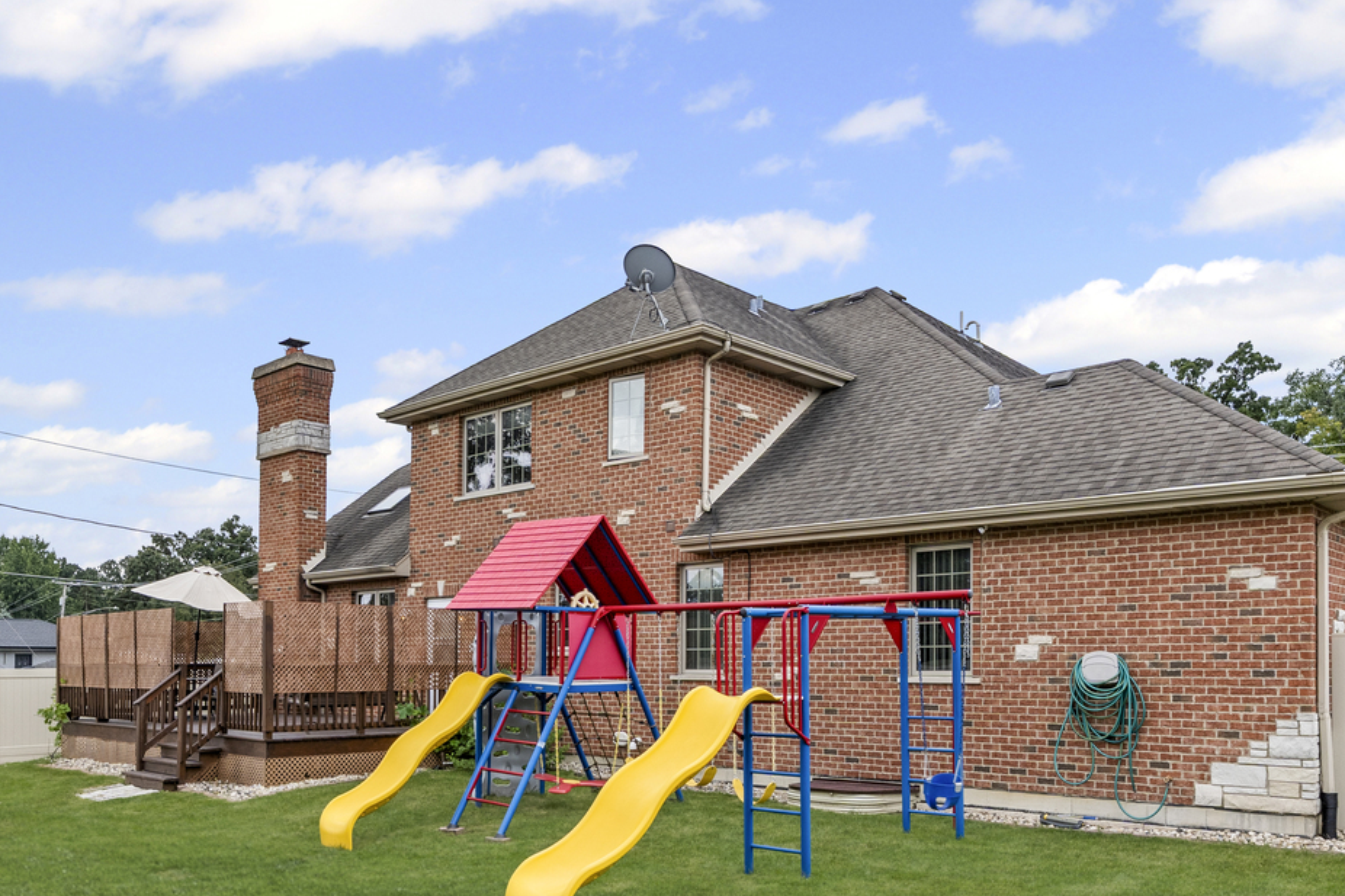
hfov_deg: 65.2
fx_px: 1046
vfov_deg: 46.0
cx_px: 580
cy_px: 558
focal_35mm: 28
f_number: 8
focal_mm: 16
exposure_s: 1/200
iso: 400
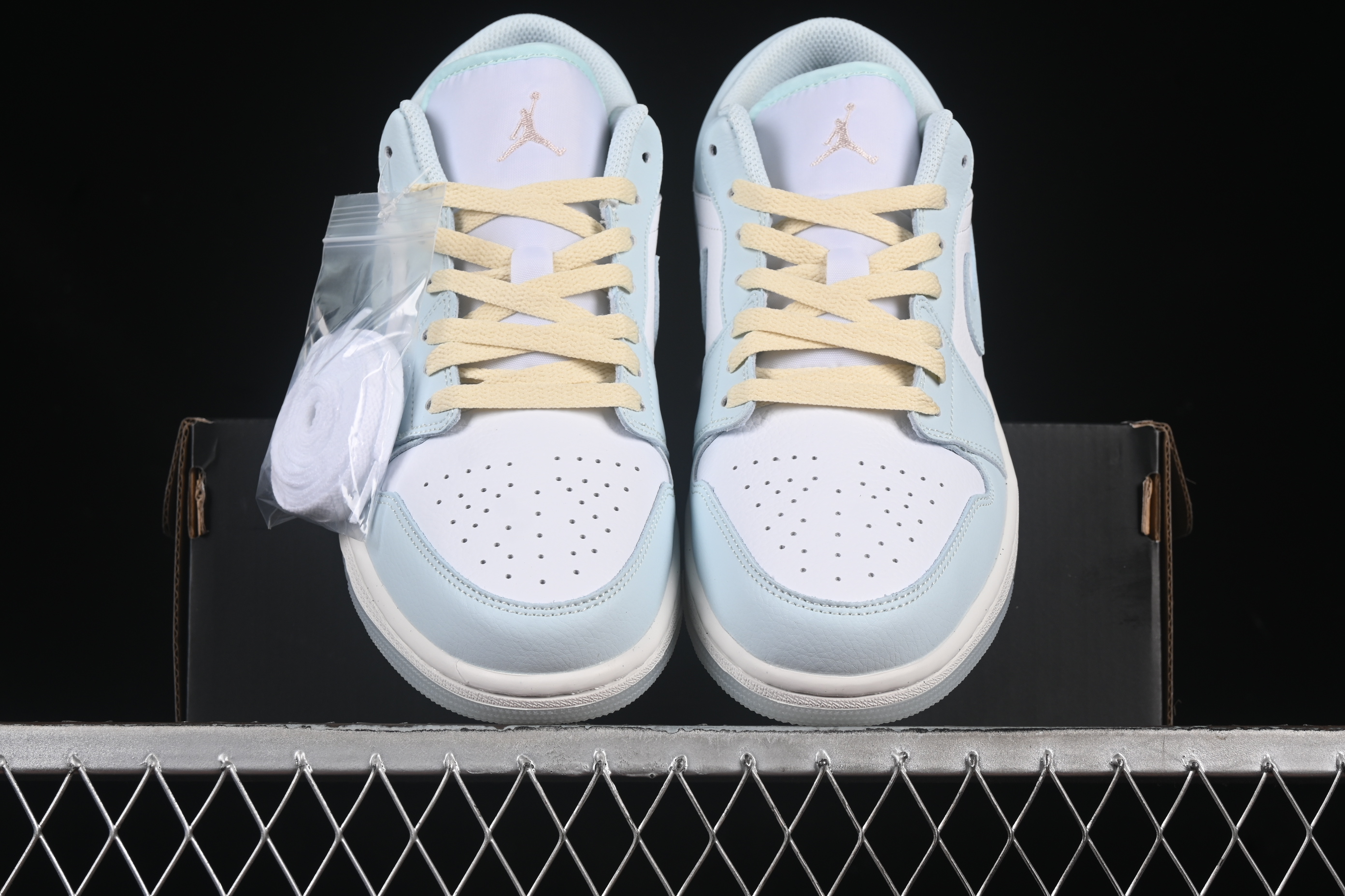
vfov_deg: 18.2
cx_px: 672
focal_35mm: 75
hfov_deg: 27.0
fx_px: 2802
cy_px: 448
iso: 160
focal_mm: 50
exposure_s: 1/80
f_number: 8
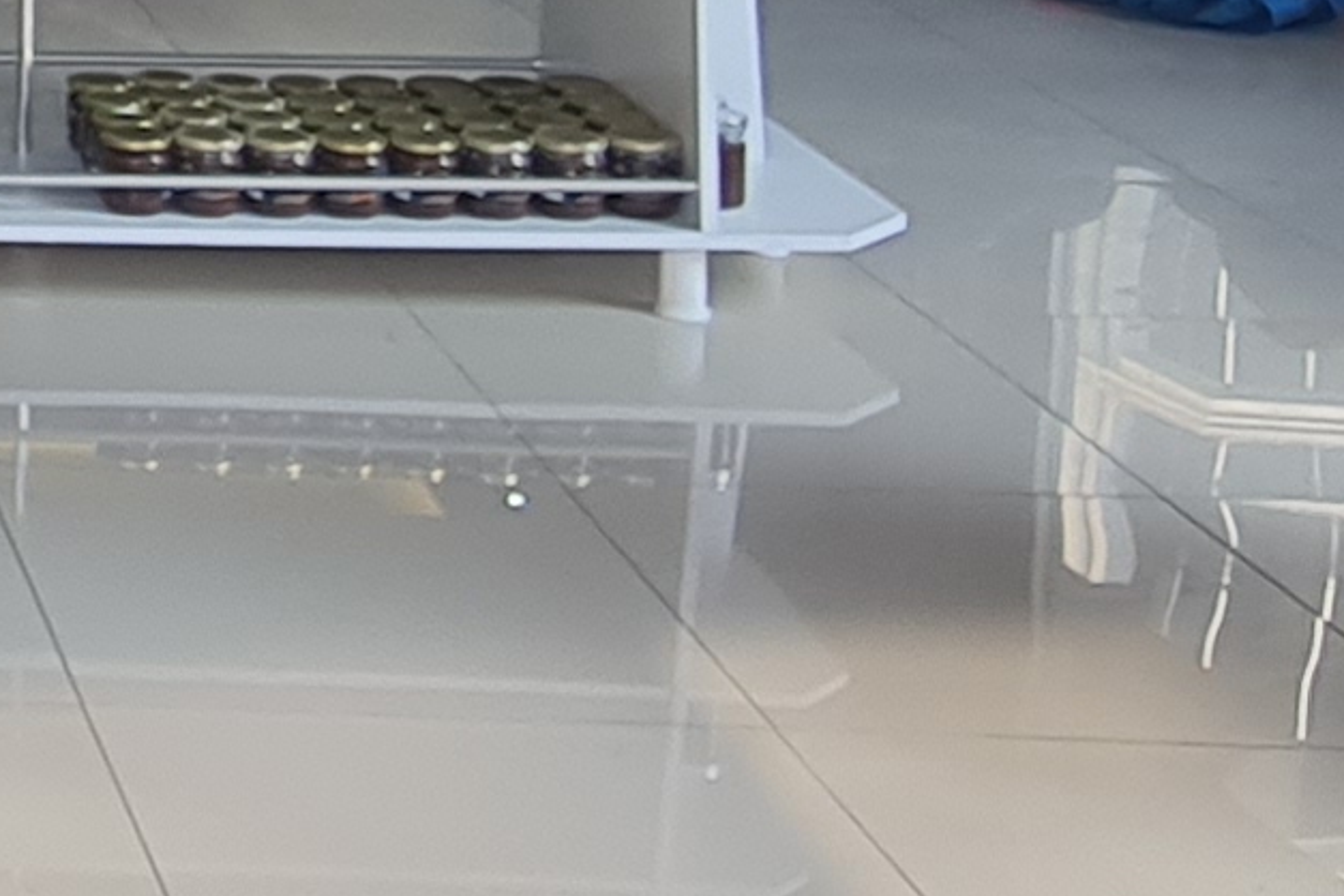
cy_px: -457
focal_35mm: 87
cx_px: -1020
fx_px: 3248
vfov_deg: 14.6
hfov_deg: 18.6
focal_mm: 2.2
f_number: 2.2
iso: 64
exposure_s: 1/100
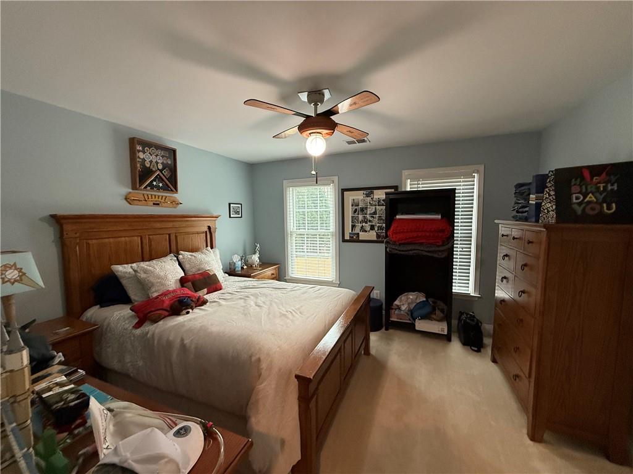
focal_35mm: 14
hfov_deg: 102.1
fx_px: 256
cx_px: 316
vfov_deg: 85.7
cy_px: 237
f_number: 2.2
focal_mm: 2.22
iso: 400
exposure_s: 1/120
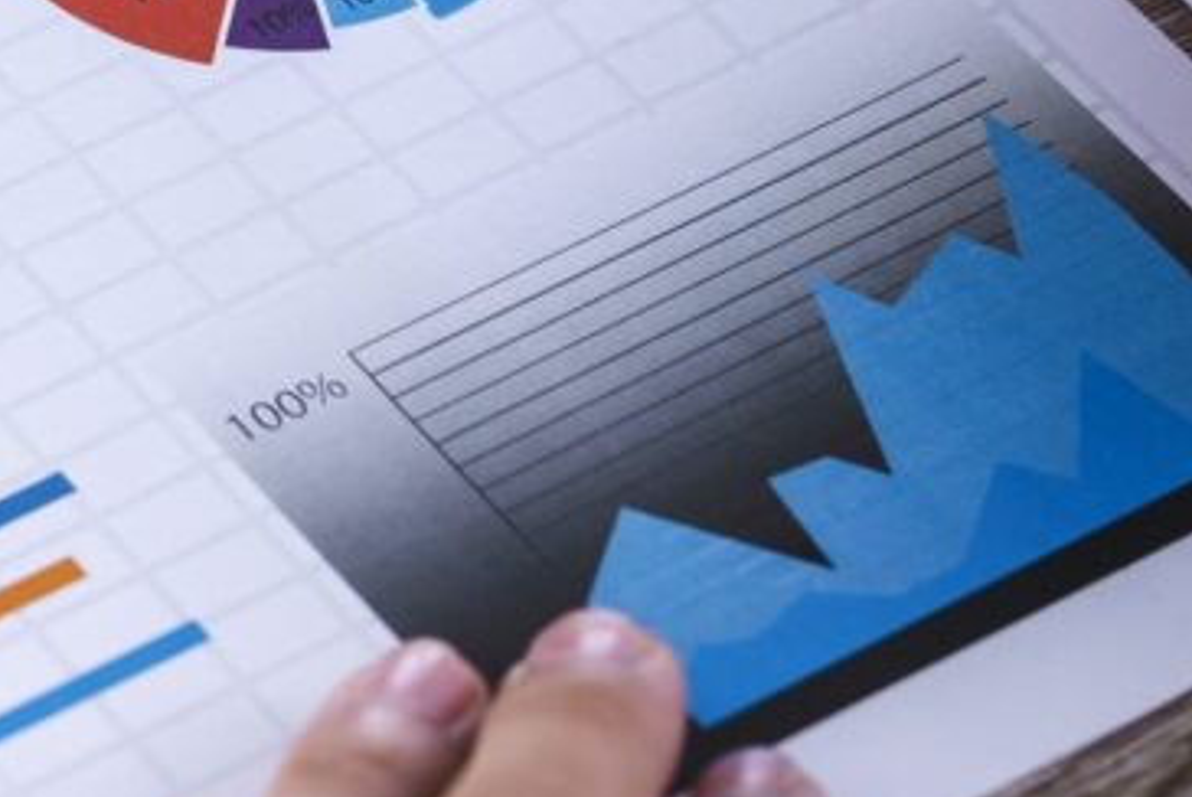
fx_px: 10173
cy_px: -203
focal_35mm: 307
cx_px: -777
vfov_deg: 4.5
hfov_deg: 6.6
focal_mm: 85
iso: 100
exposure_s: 1/160
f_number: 2.8
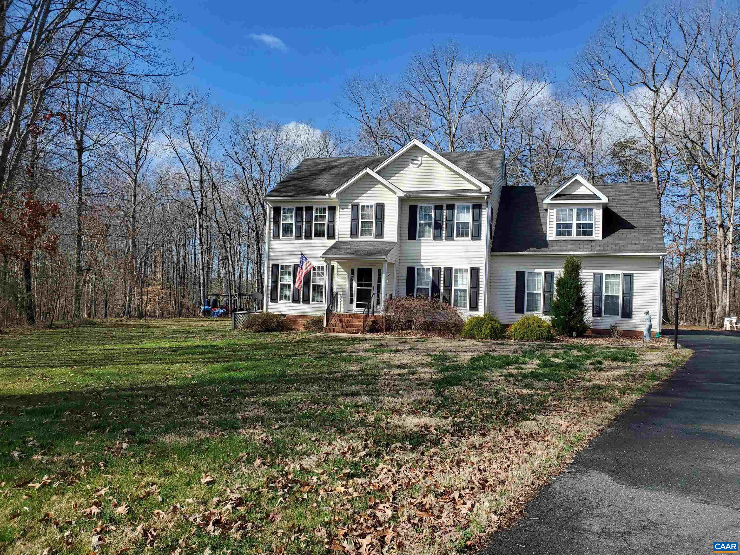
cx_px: 370
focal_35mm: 26
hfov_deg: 67.3
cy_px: 278
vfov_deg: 53.1
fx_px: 556
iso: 50
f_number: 2.4
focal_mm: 4.3
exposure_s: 1/1245
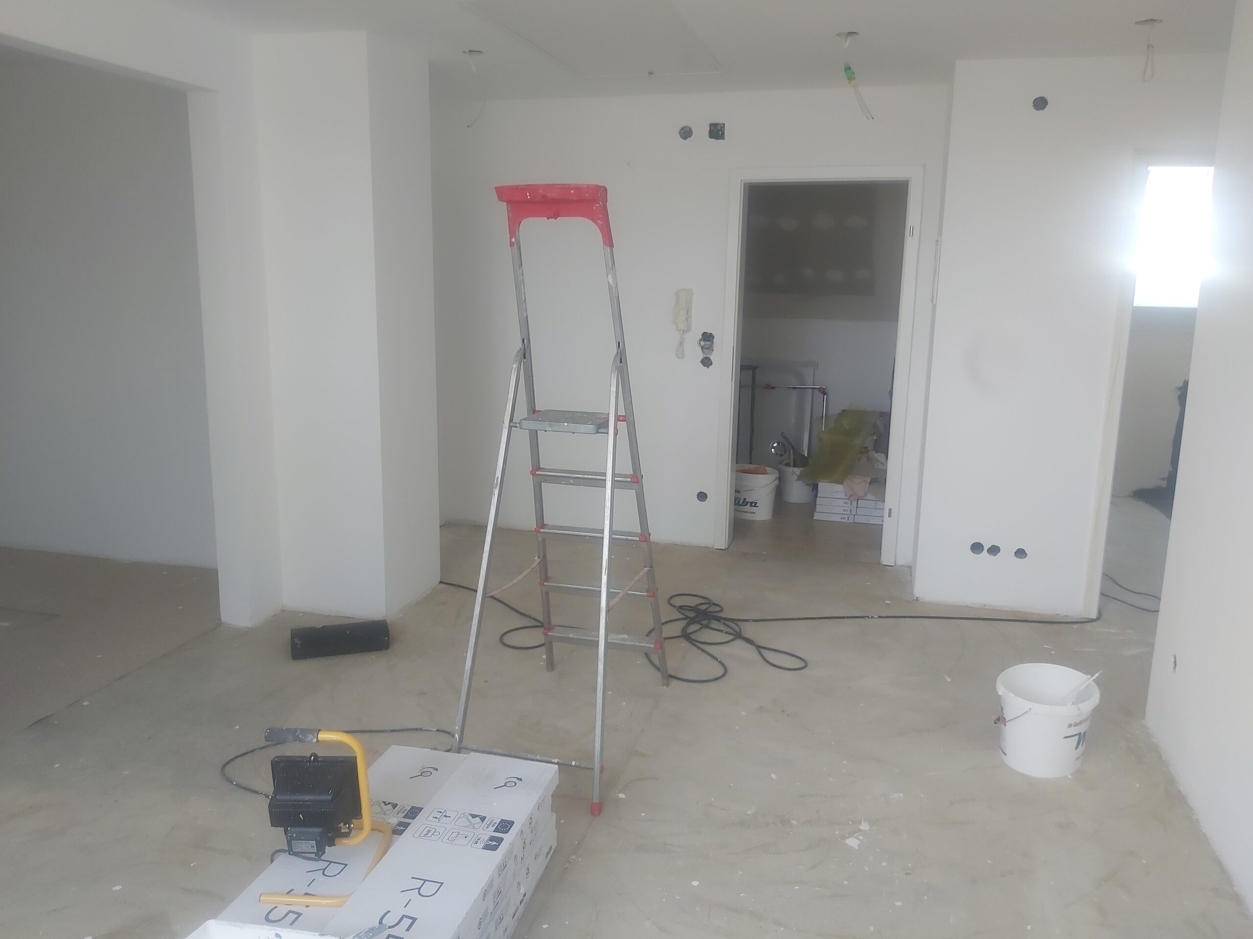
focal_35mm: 26
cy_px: 470
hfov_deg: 67.3
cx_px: 626
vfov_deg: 53.1
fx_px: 941
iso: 64
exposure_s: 1/133
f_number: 1.7
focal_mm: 3.92
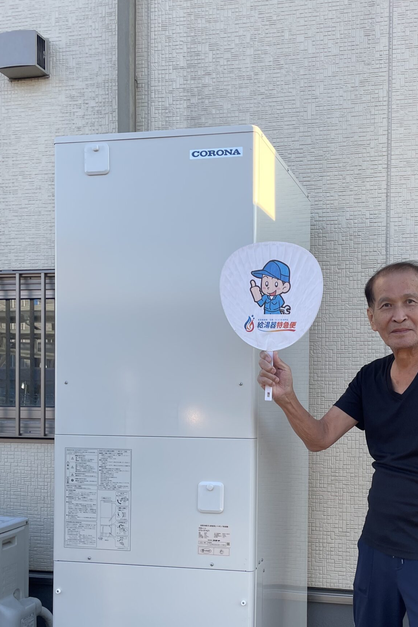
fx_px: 697
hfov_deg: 32.9
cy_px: 407
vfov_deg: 47.8
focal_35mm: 40
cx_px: 305
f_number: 1.6
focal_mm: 4.2
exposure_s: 1/389
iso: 32
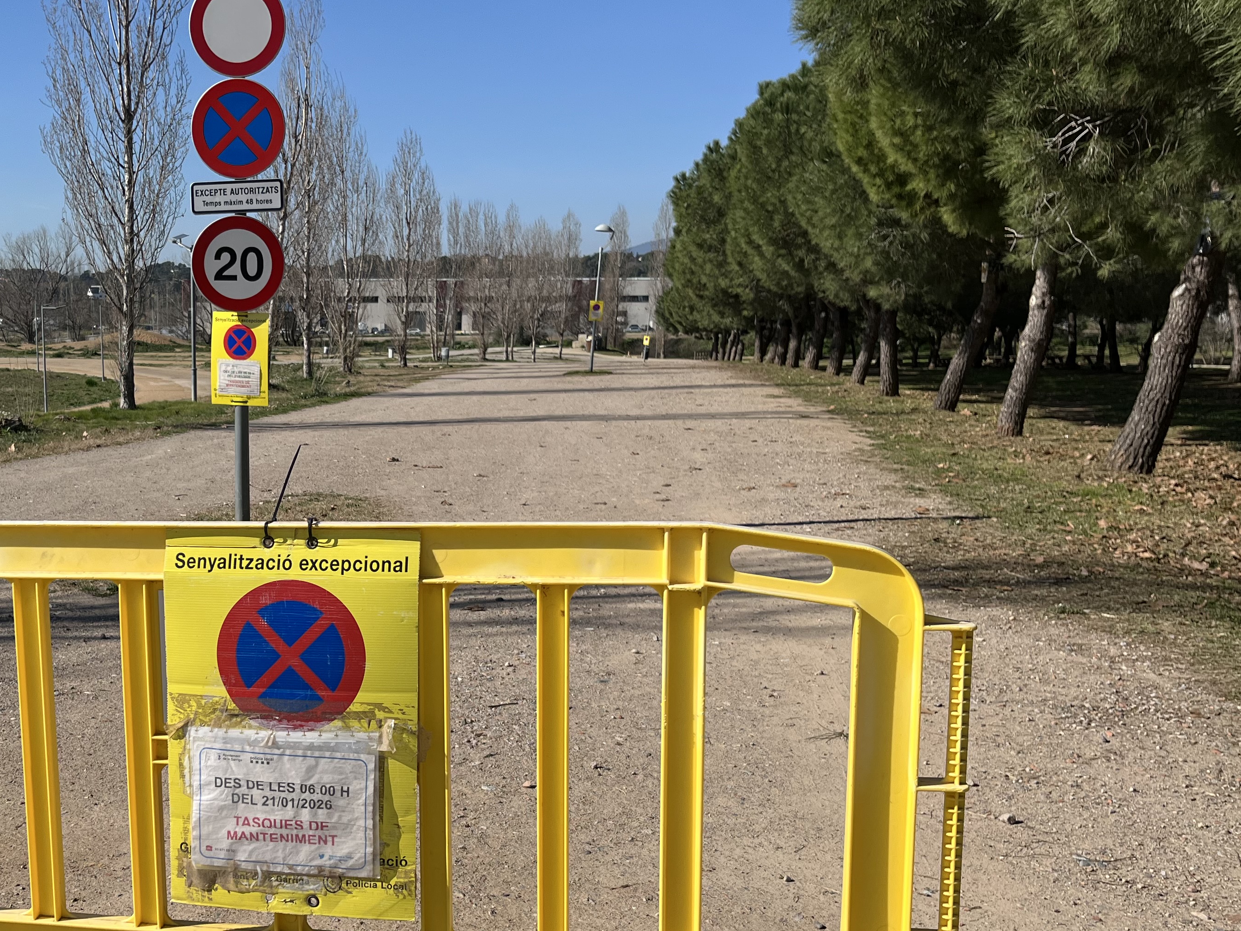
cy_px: 570
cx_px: 316
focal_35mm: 39
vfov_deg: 36.6
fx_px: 1398
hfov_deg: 46.2
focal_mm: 5.1
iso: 50
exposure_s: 1/5319
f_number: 1.6
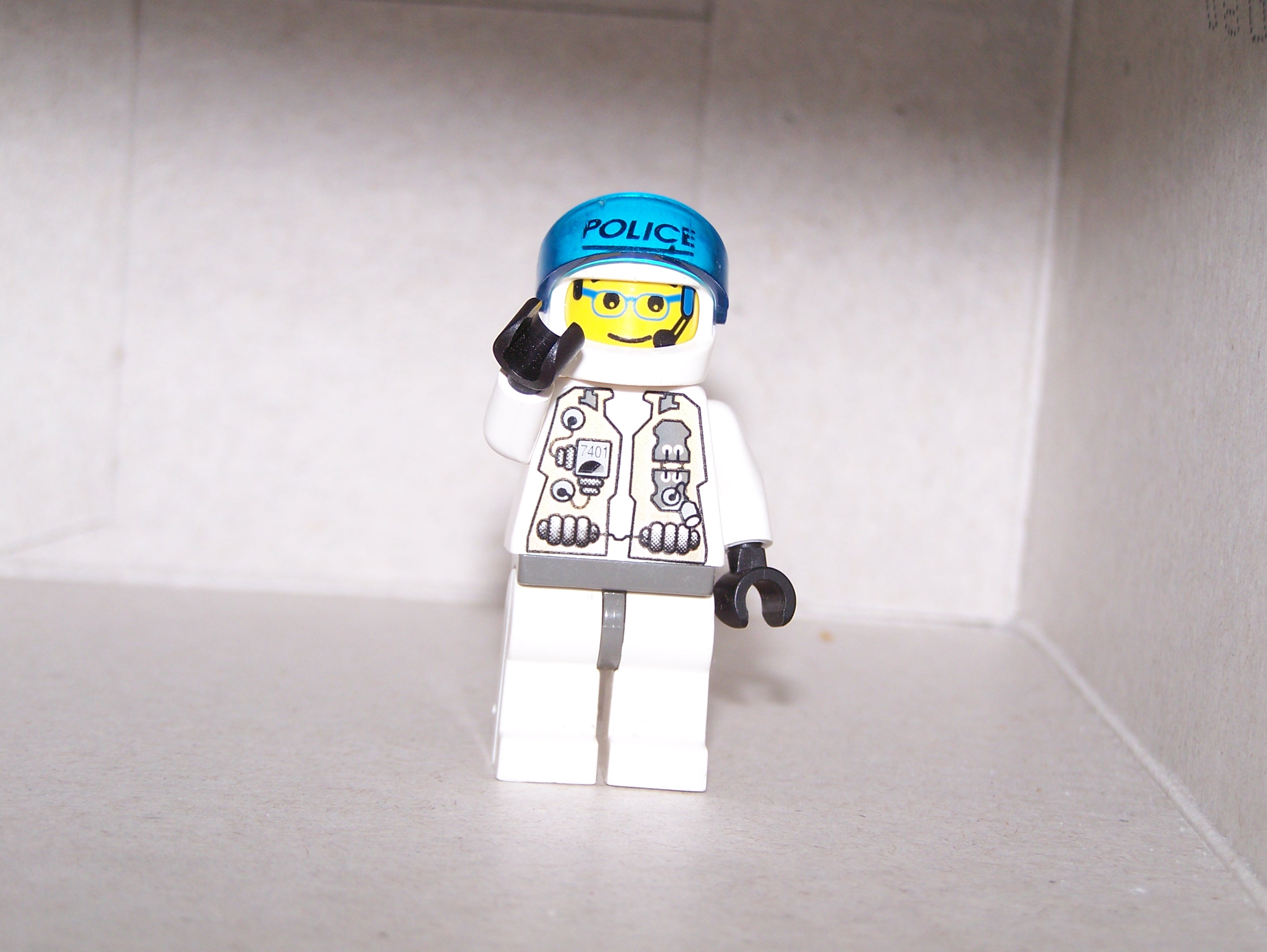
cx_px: 634
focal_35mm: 82
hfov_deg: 23.8
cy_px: 476
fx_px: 3003
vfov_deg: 18.0
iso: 80
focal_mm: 13.7
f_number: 3.2
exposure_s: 1/80
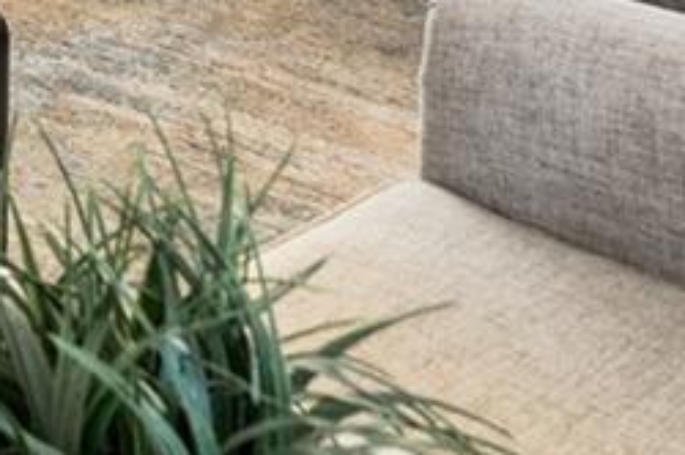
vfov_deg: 10.2
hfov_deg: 16.7
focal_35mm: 112
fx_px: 2132
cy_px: -710
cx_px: -323
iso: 400
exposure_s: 1/4
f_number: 8
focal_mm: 17.5
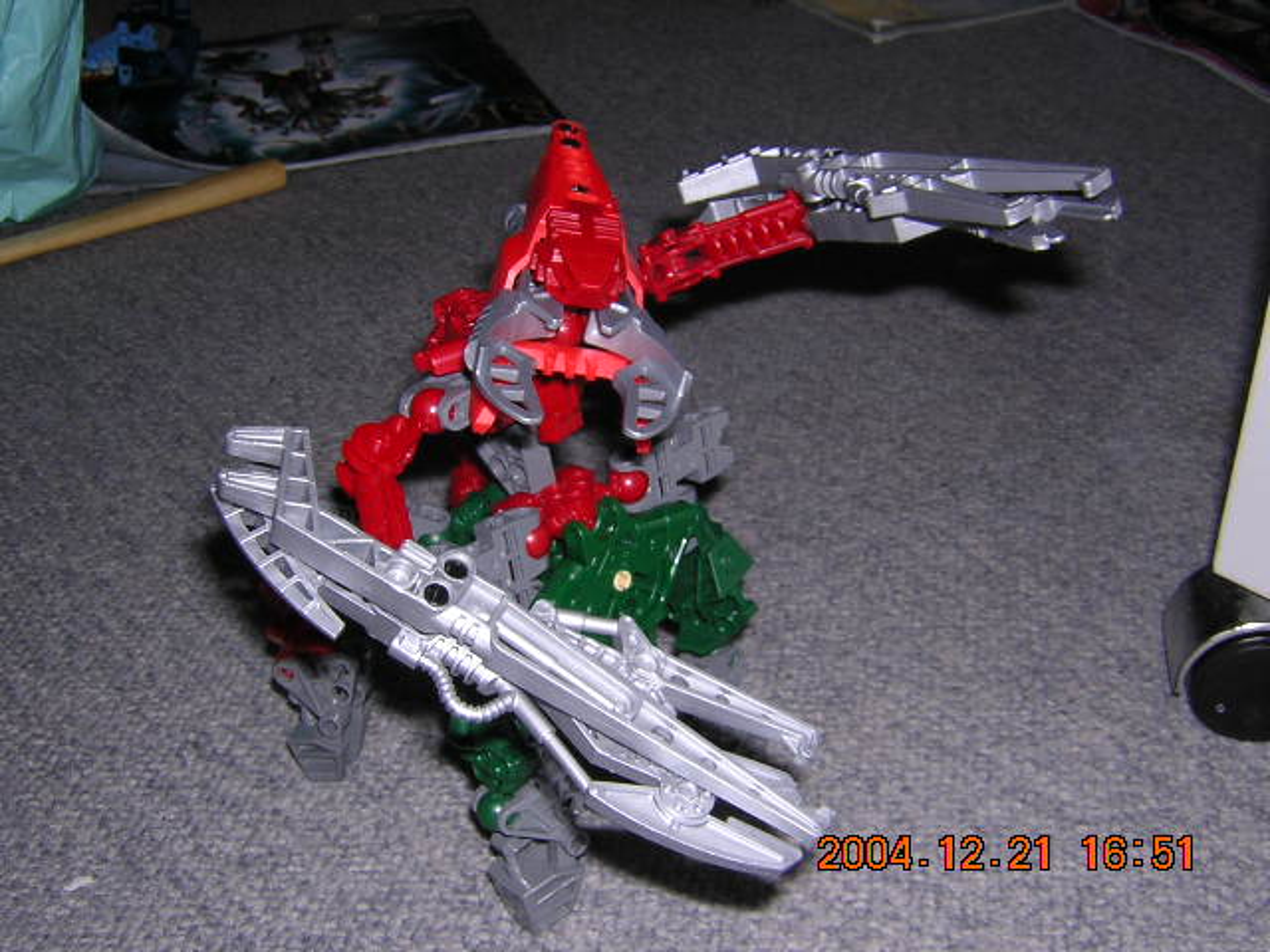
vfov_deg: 33.6
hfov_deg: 43.9
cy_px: 476
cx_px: 635
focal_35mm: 43
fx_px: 1578
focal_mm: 5.6
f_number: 5.6
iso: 100
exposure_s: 1/60.1
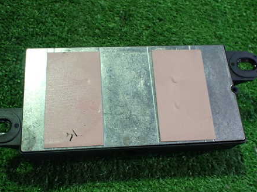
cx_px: 126
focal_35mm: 41
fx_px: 304
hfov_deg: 45.8
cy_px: 100
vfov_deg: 35.1
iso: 800
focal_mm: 5.4
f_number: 2.3
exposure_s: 1/100
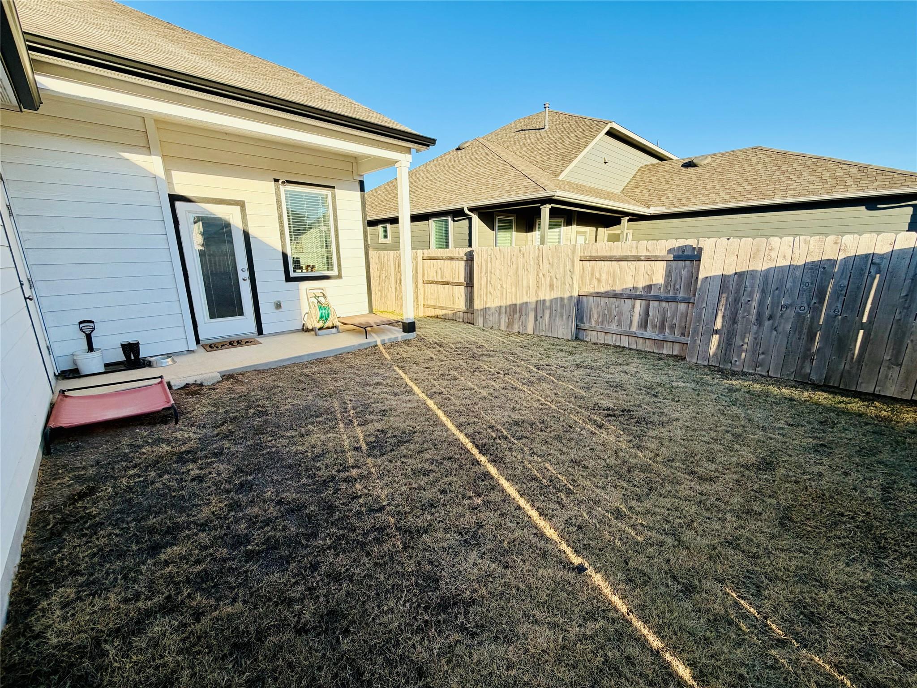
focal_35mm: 14
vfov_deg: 85.7
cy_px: 344
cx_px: 458
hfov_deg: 102.1
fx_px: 371
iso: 40
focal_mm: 2.22
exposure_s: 1/518
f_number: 2.2
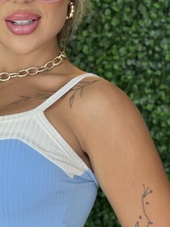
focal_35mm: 193
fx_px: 1264
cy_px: 148
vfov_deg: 10.2
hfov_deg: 7.7
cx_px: -13
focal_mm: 9
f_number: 2.8
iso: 100
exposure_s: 1/120
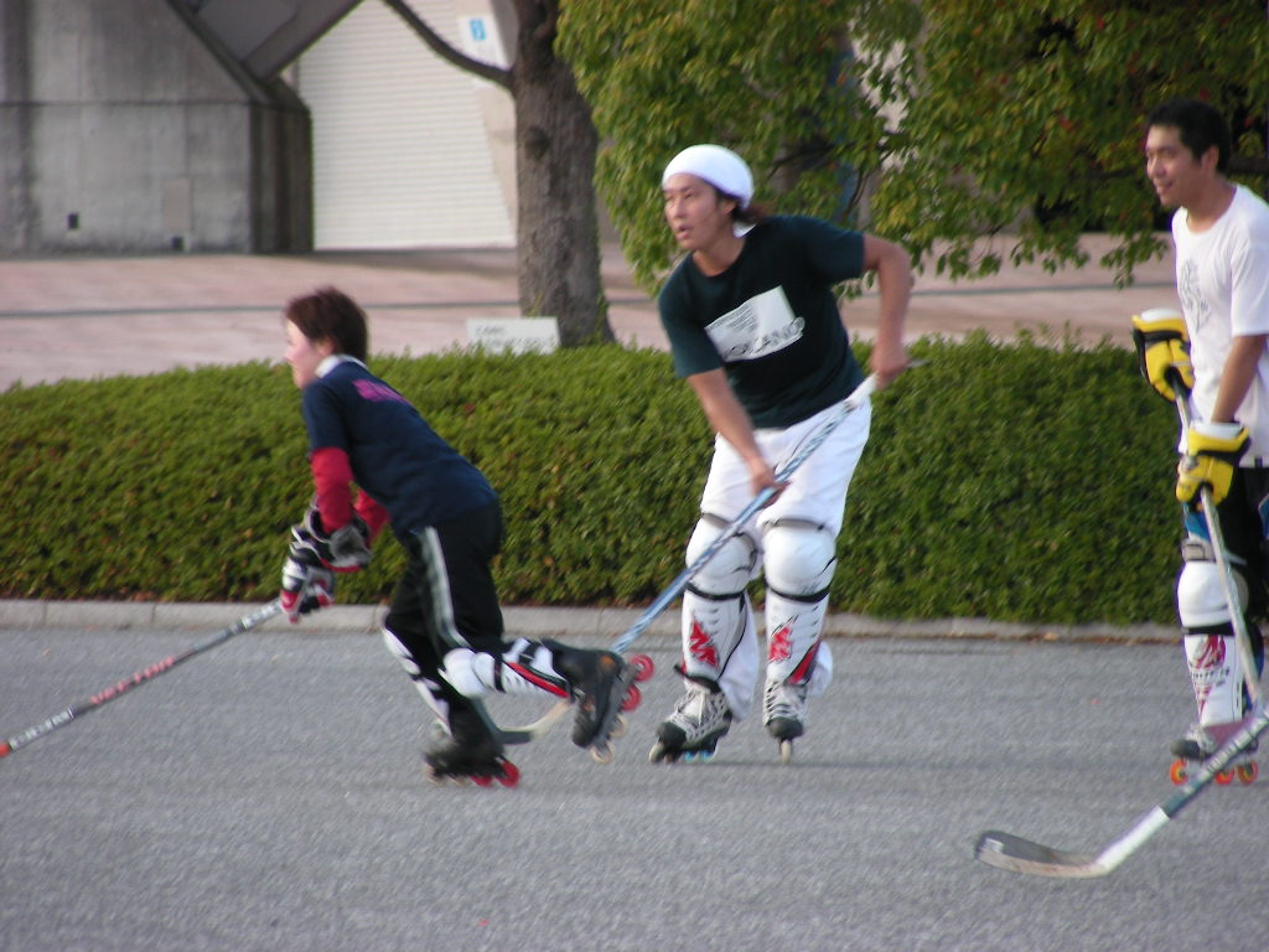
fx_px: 13931
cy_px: 476
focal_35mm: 380
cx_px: 634
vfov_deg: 3.9
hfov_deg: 5.2
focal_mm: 63.3
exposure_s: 1/81
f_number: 3.5
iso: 50
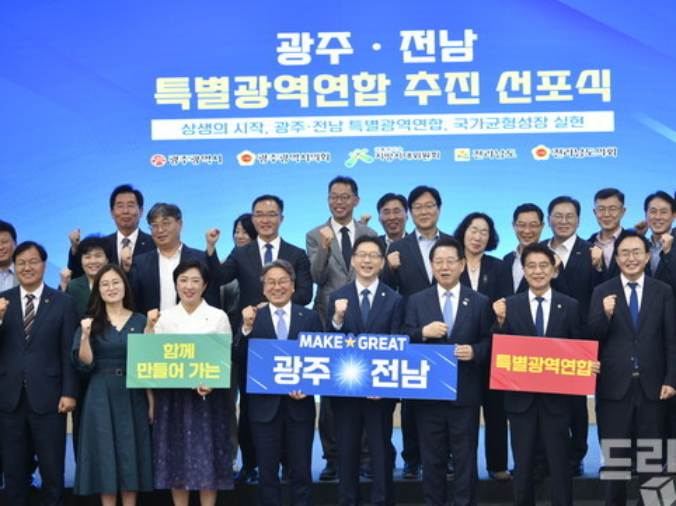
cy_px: 252
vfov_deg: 14.4
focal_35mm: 103
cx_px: 417
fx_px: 2010
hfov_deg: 19.1
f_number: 3.2
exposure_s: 1/100
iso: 500
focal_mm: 86
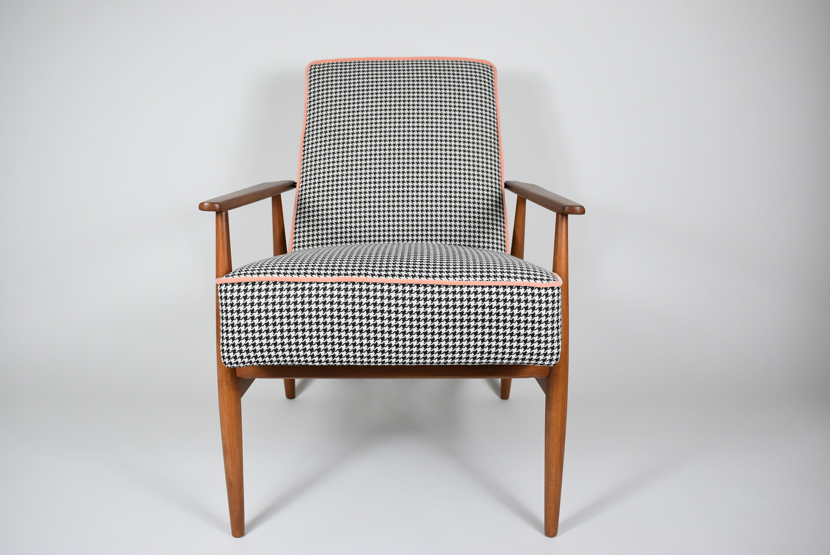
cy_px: 278
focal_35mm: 30
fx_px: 692
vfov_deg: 43.7
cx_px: 415
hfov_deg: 61.9
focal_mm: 20
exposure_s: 1/125
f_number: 5.6
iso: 800
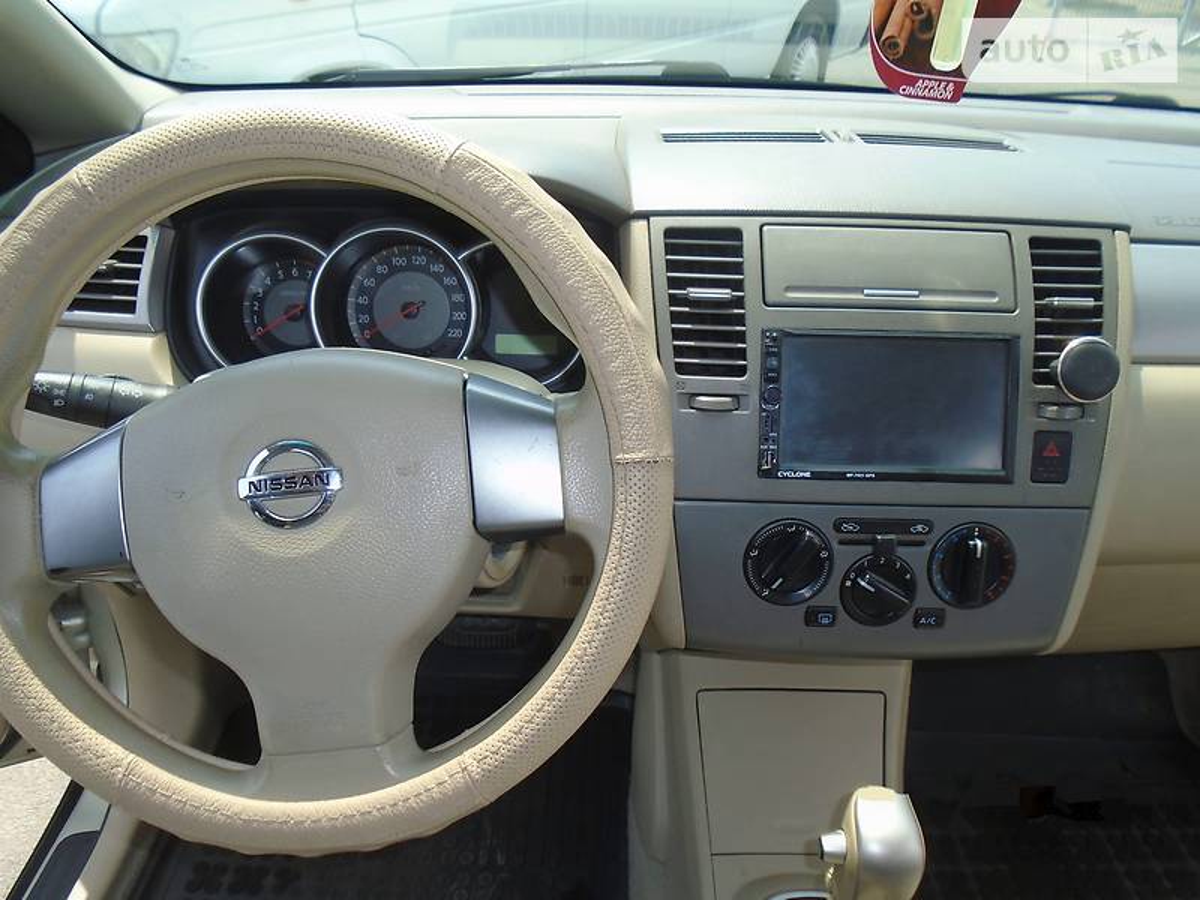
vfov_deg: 53.1
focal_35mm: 26
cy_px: 450
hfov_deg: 67.3
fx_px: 901
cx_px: 600
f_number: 3.2
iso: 100
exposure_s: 1/320
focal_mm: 4.6
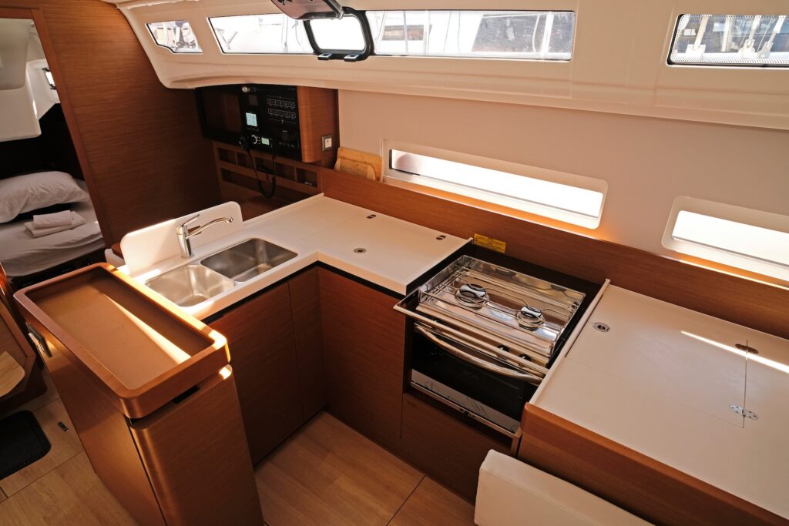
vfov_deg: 61.9
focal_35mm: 20
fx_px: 438
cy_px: 263
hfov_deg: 84.0
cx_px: 394
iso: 1000
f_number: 5.6
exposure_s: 1/60
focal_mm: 13
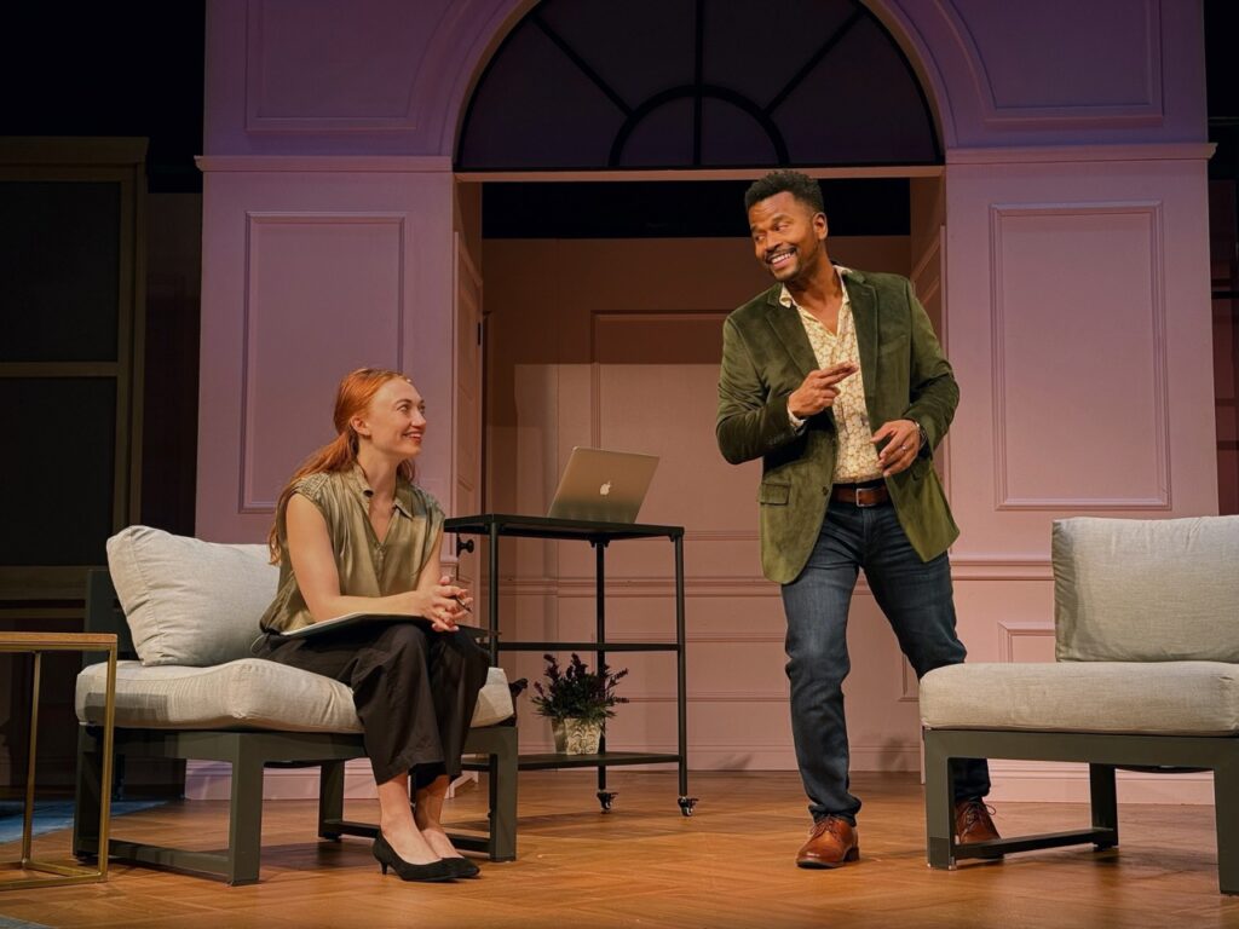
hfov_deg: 39.7
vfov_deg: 30.3
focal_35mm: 48
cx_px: 620
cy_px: 464
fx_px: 1718
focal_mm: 6.76
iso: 80
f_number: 1.78
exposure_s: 1/120
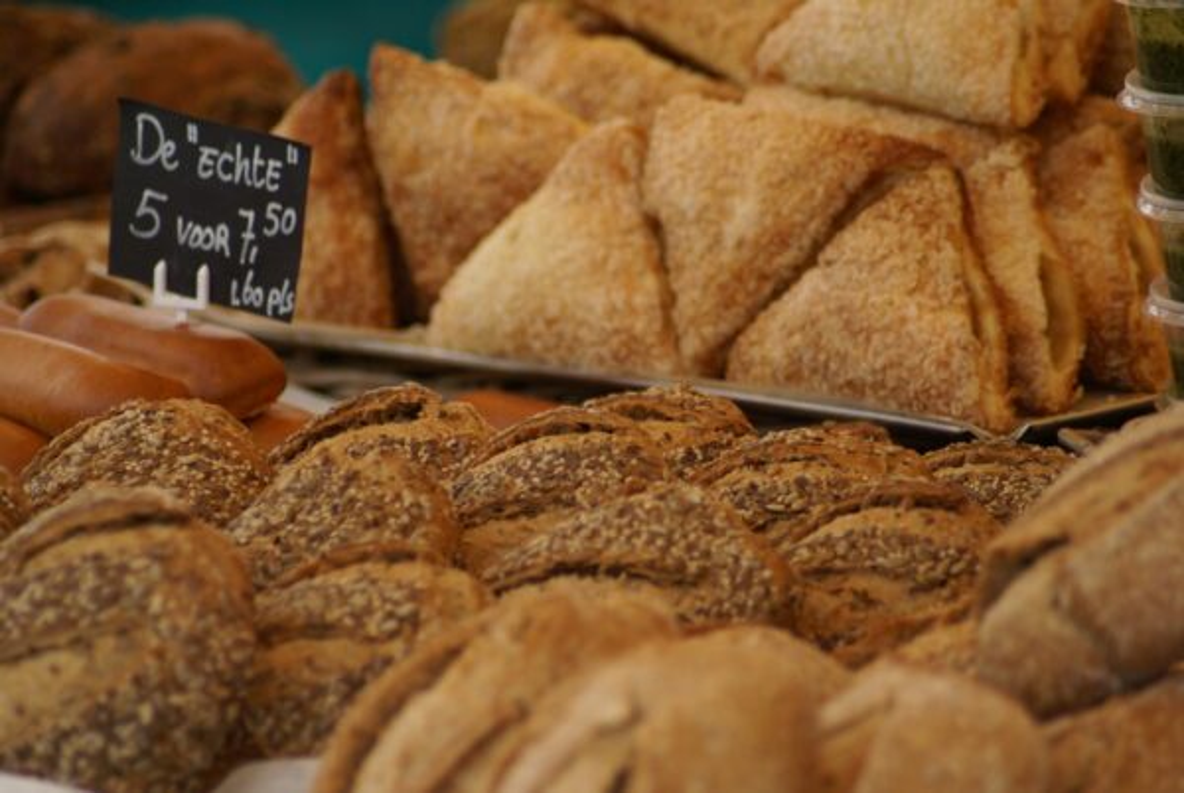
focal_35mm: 240
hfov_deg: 8.6
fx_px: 7905
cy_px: 396
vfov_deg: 5.7
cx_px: 592
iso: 320
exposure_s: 1/250
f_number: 4.5
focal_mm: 160
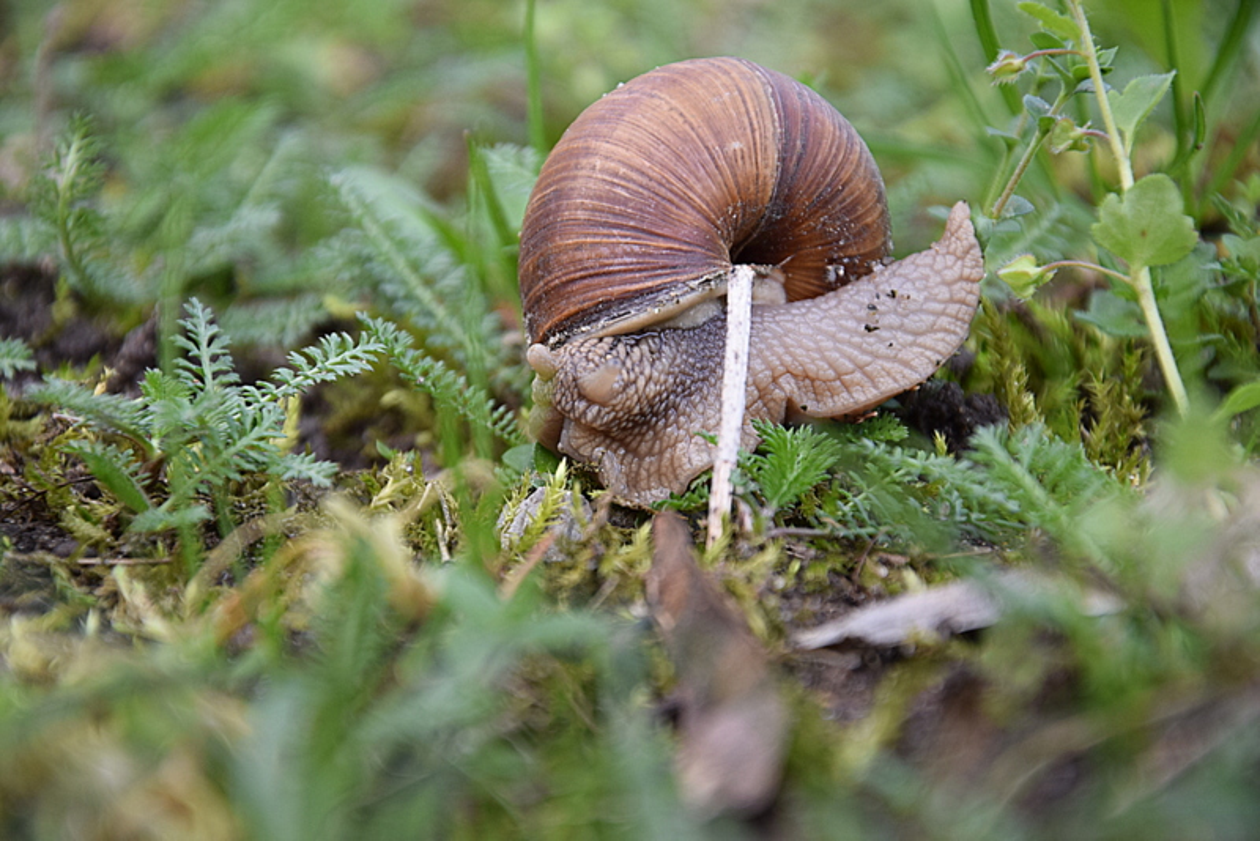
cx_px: 630
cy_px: 420
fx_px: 5514
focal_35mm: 158
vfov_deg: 8.7
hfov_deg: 13.0
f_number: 6.3
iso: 400
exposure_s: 1/125
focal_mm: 105
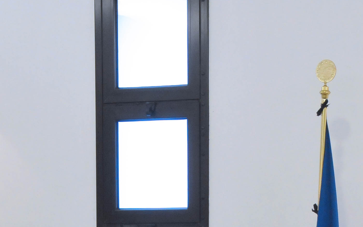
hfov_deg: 12.0
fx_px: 1722
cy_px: 339
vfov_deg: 7.4
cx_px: 182
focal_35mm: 174
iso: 1600
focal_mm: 40
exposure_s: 1/125
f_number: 5.6
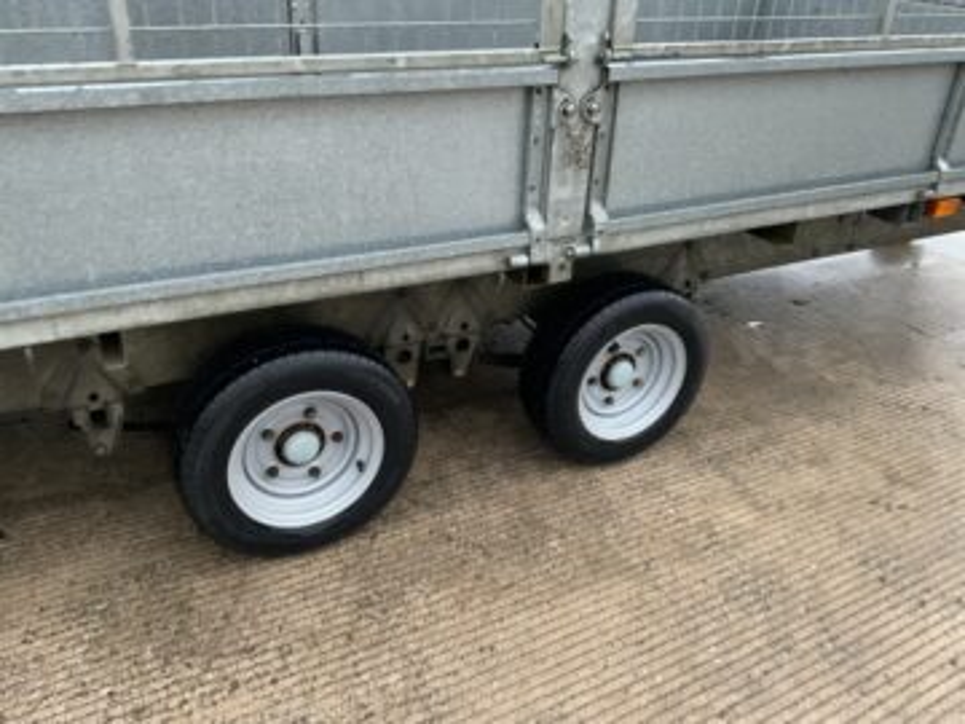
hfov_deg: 61.7
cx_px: 482
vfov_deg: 48.2
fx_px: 808
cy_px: 362
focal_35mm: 29
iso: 160
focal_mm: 3
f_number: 1.8
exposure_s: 1/60
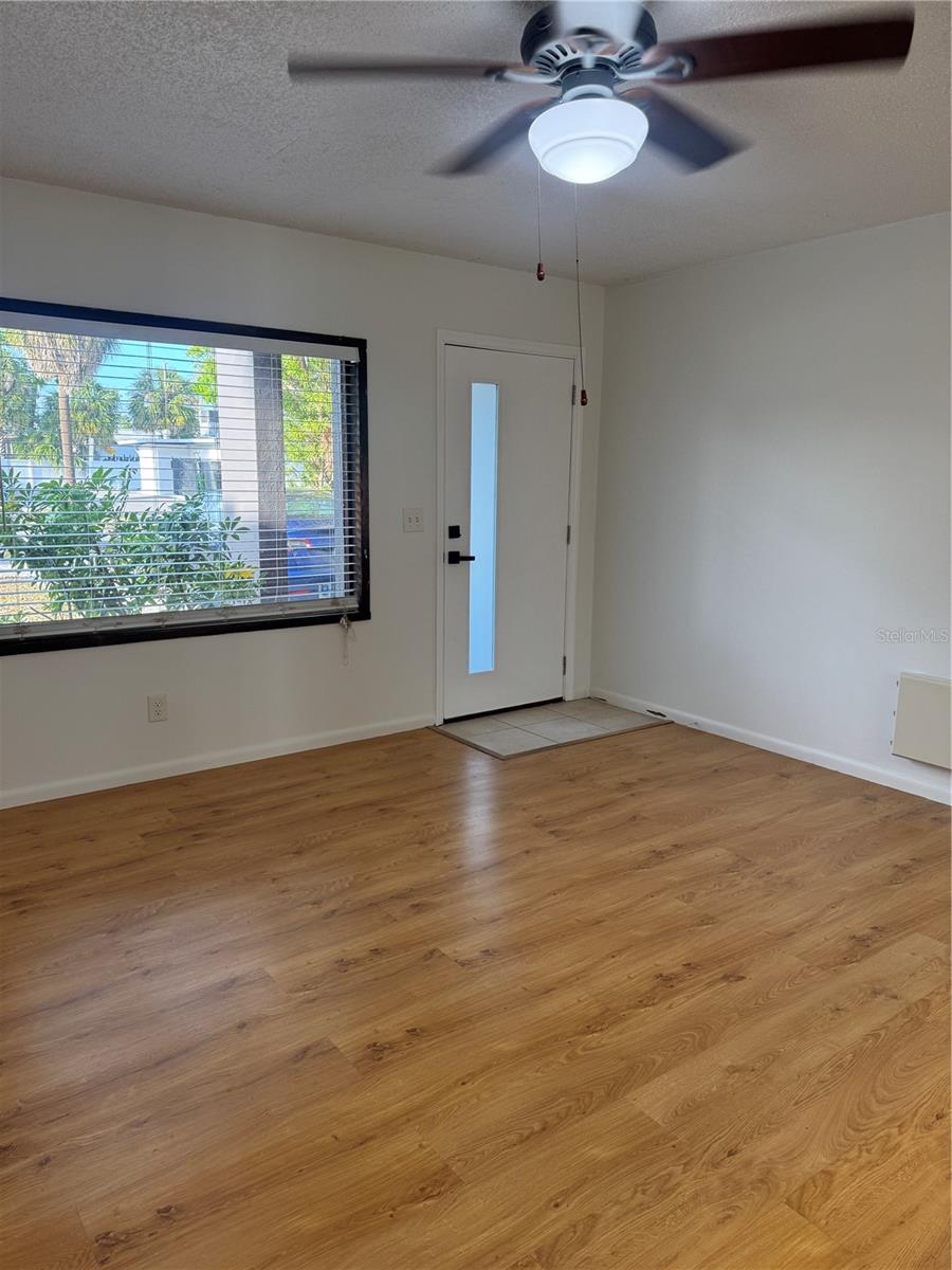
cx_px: 476
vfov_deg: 71.6
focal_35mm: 24
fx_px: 880
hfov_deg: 56.8
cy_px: 635
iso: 125
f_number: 1.78
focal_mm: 6.76
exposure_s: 1/120
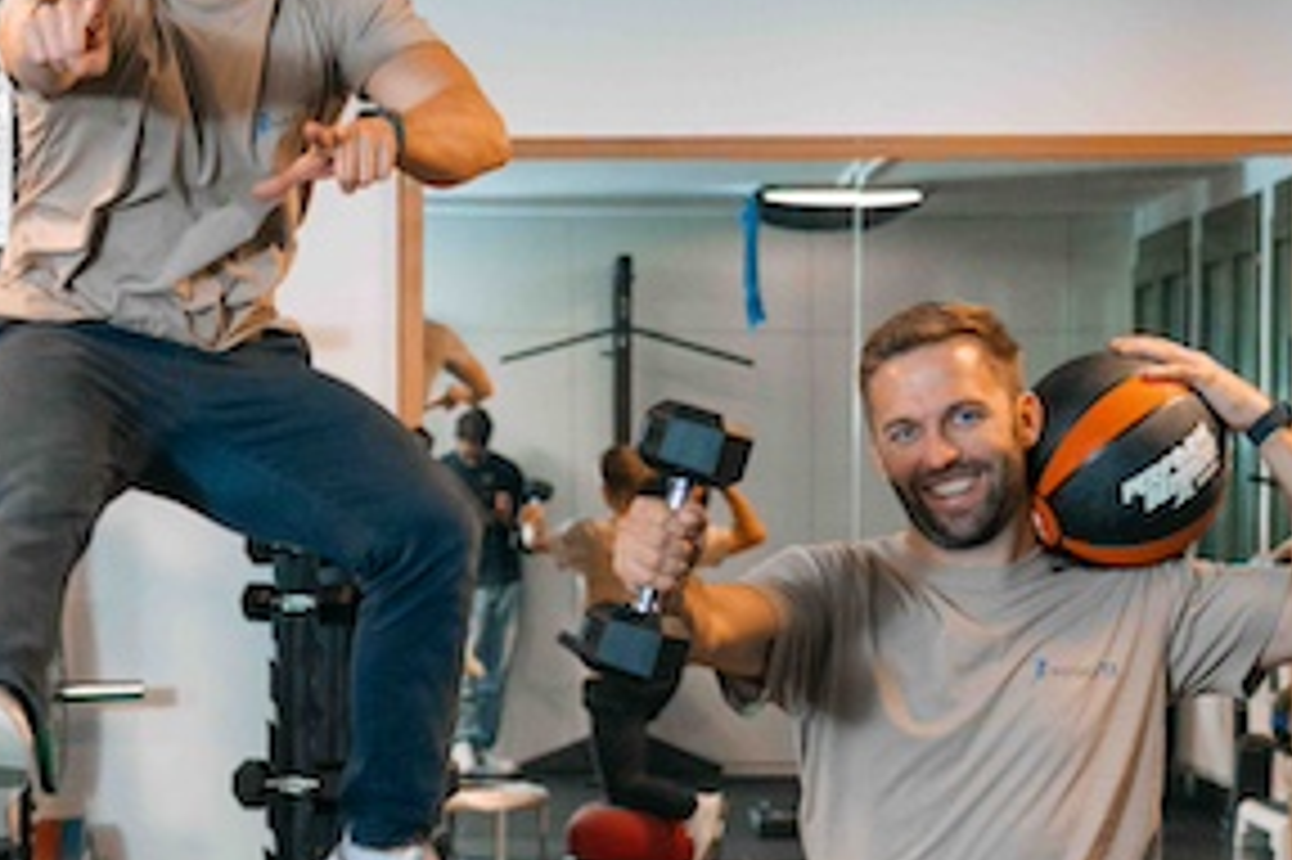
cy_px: 660
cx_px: 225
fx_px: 4304
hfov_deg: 16.9
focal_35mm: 120
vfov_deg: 11.4
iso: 800
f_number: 4
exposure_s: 1/250
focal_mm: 43
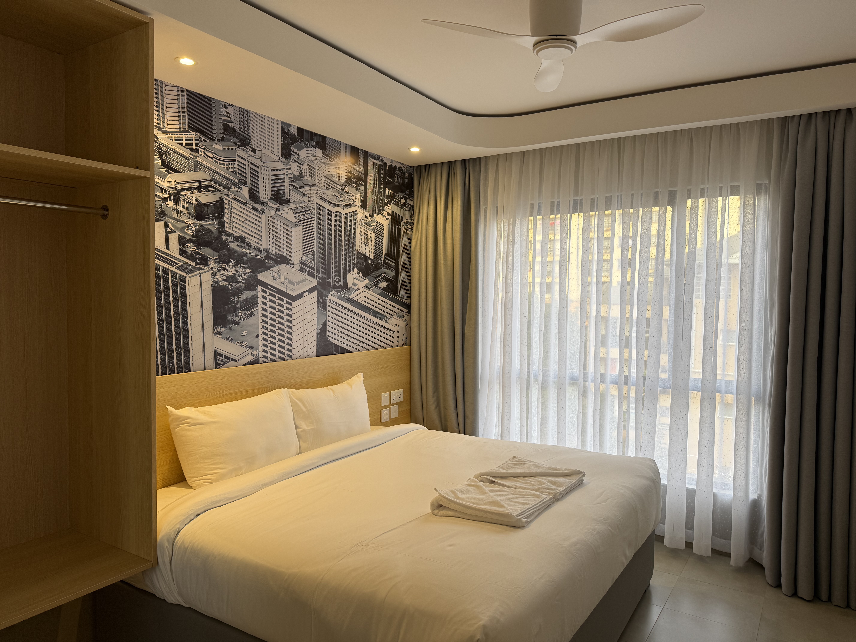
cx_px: 428
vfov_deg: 56.8
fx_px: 593
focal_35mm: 24
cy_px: 321
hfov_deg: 71.6
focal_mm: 6.76
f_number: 1.78
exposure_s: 1/100
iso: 80
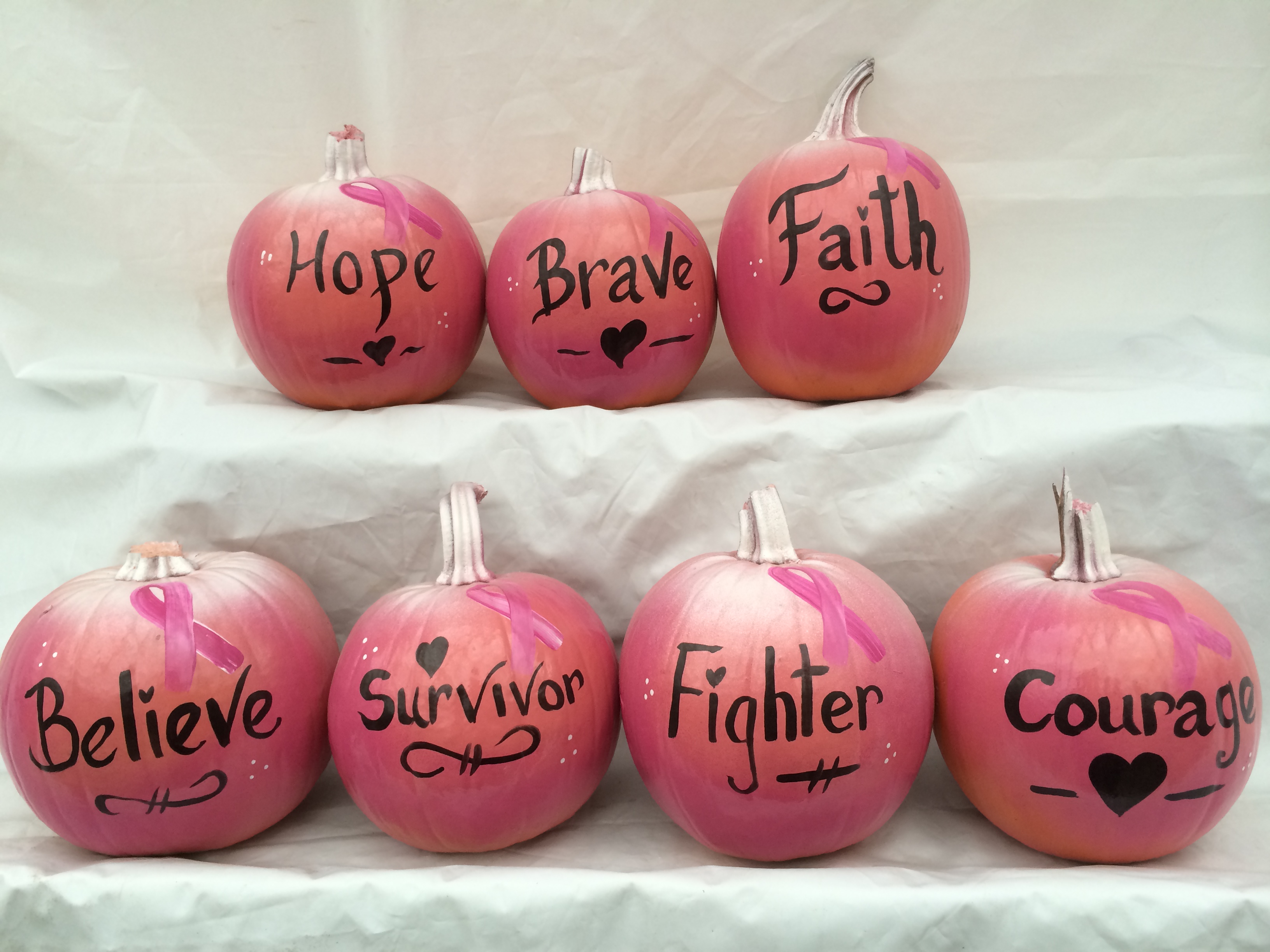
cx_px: 635
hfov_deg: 60.0
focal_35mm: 30
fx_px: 1101
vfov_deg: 46.8
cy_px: 476
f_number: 2.2
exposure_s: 1/40
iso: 40
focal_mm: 4.12
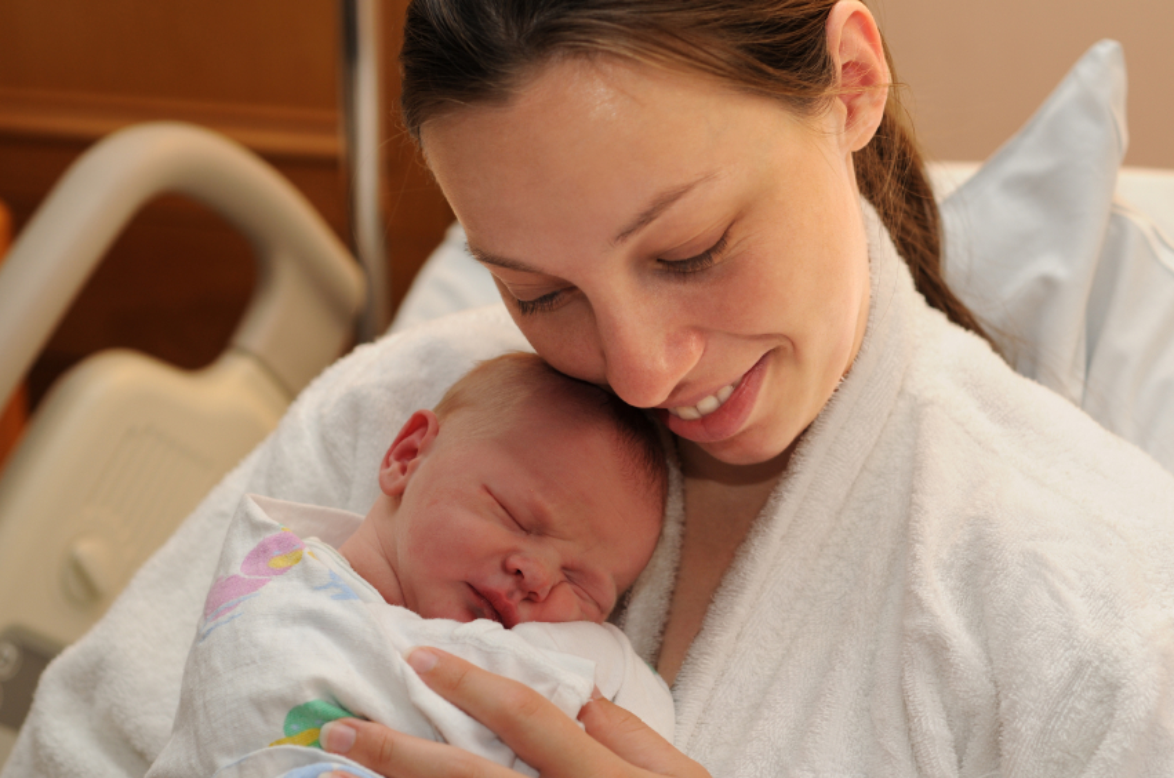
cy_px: 389
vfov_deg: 18.1
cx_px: 587
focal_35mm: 75
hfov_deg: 27.0
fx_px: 2441
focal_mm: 50
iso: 200
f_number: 3.5
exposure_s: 1/60
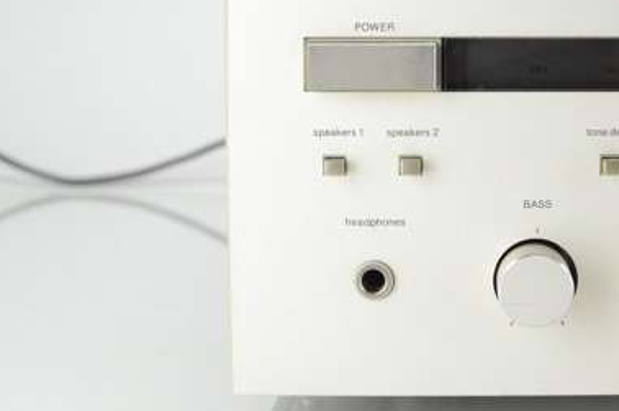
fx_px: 1526
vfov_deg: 15.3
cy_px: 87
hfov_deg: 22.5
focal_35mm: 89
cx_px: 521
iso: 640
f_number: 5.6
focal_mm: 35
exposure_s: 1/125
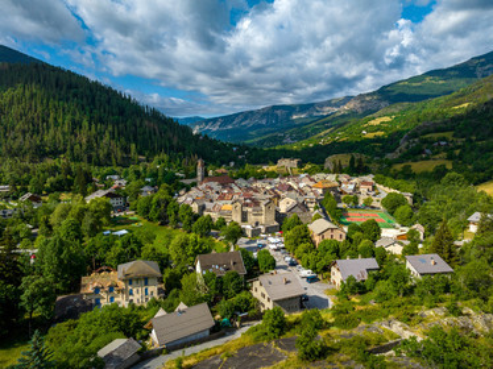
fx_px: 342
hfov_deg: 71.6
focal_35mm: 24
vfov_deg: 56.8
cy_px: 184
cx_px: 246
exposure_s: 1/800
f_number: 8
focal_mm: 12.3
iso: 200
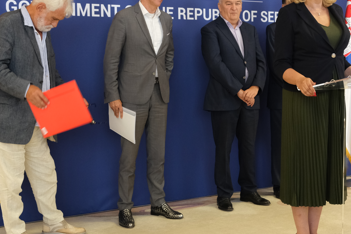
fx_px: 585
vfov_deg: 22.5
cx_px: 214
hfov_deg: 33.3
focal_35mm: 60
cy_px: 81
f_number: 4
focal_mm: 21.4
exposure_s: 1/80
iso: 1600
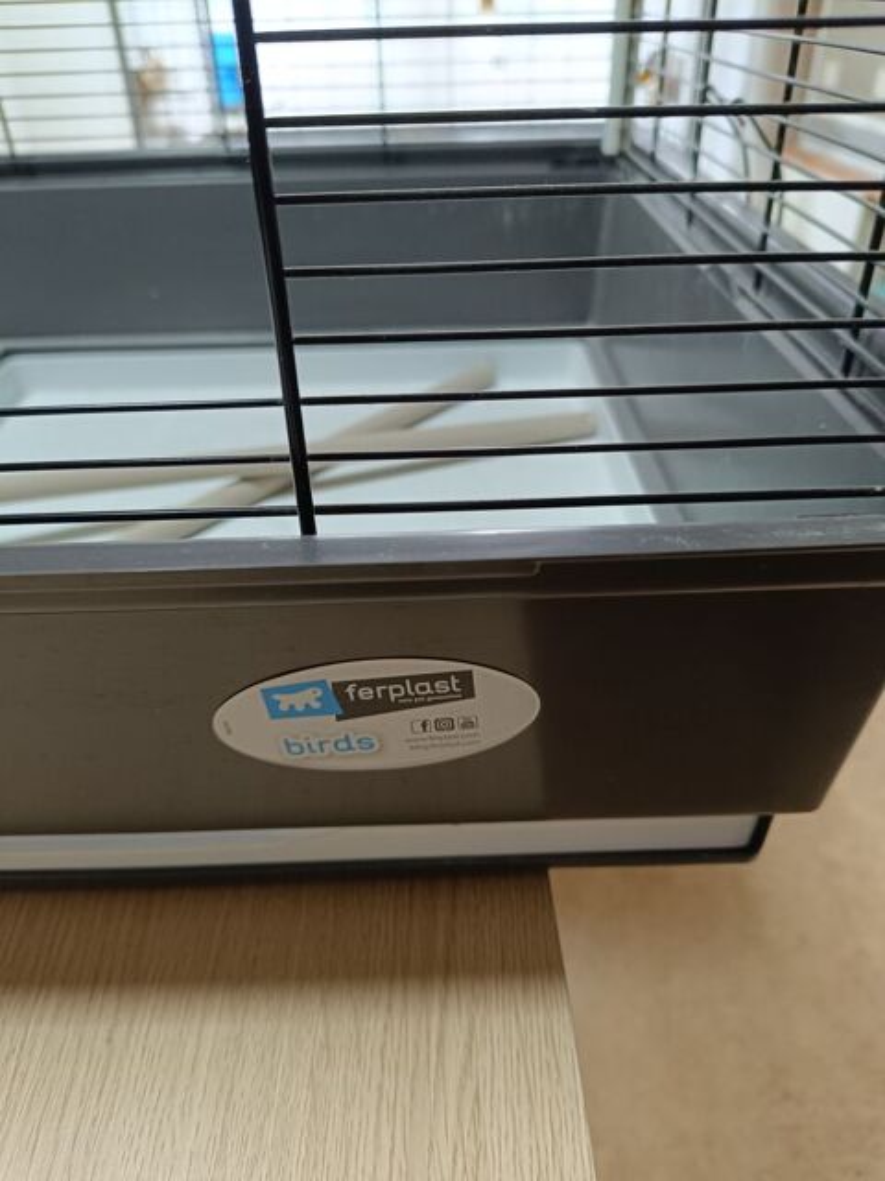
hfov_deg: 56.8
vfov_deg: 71.6
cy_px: 590
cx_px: 442
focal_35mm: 24
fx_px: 818
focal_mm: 5.59
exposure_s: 1/50.1
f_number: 1.88
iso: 526
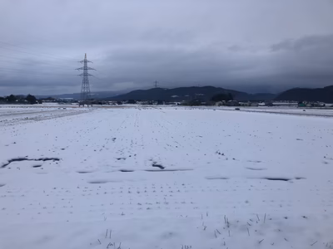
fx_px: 269
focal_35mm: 28
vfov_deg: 49.7
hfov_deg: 63.4
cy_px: 124
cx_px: 166
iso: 40
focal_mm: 3.99
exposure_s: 1/120
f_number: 1.8
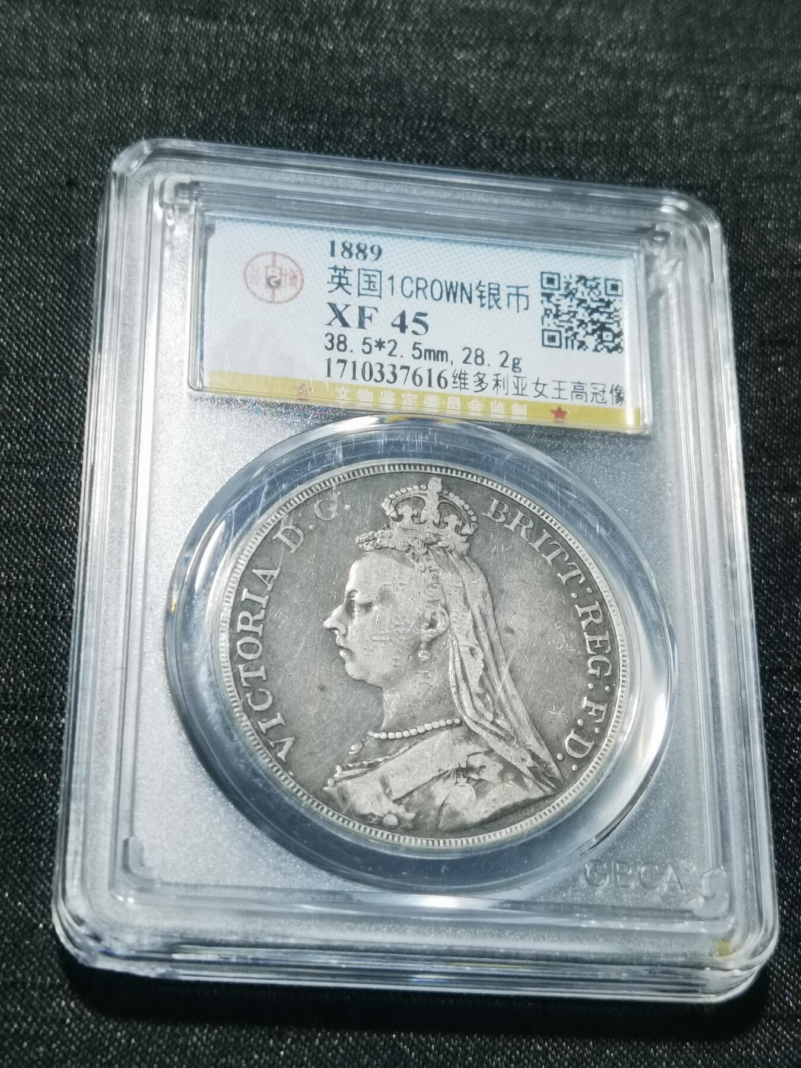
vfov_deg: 29.4
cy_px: 534
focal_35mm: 66
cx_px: 400
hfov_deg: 22.3
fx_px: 2036
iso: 160
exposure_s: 1/100
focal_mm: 6.67
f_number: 1.9
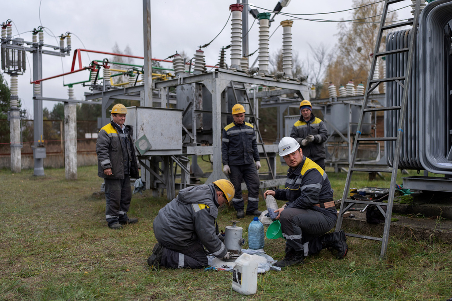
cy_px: 150
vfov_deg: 37.9
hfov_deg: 54.4
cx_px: 226
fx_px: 439
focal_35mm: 35
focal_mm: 35
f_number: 1.4
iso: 125
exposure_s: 1/1250
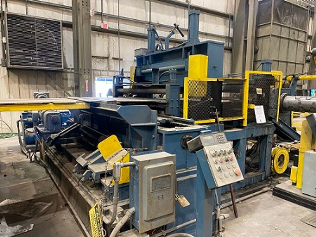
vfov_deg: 53.0
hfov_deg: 67.3
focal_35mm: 26
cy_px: 118
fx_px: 237
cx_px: 158
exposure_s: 1/40
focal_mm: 4.25
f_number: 1.8
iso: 400
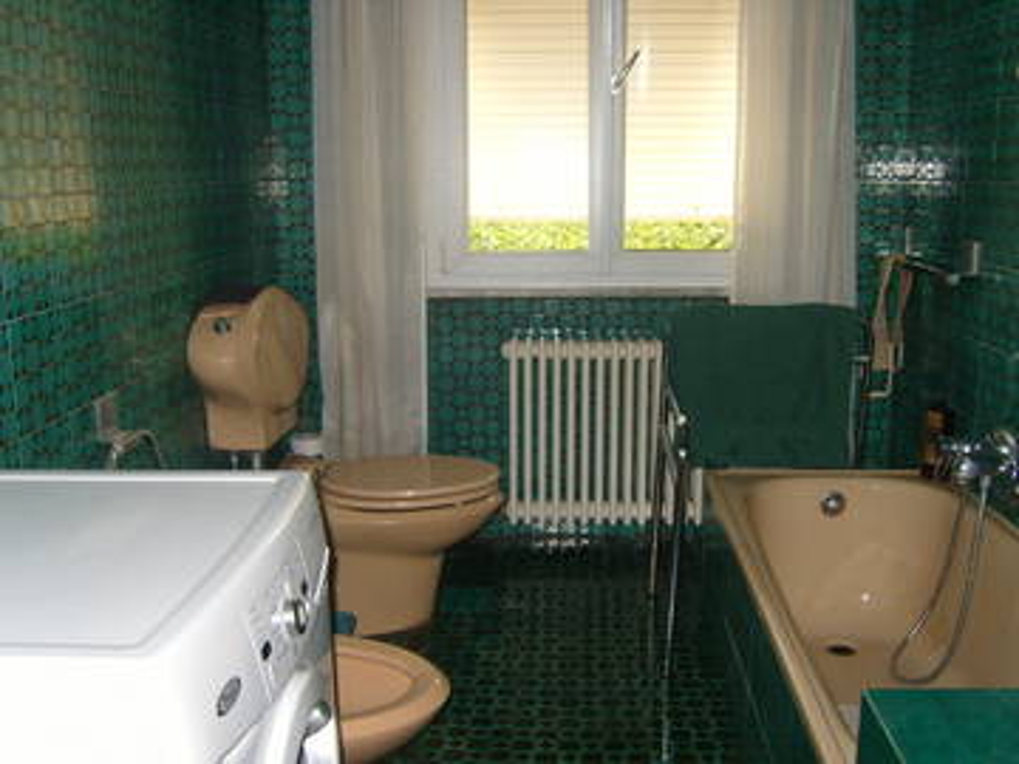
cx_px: 510
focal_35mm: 35
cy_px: 382
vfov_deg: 40.7
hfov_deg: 52.6
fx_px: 1030
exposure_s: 1/30
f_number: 2.8
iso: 100
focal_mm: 7.4
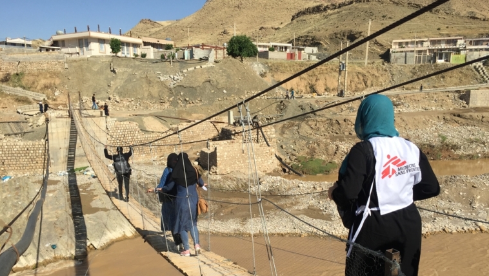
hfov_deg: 61.0
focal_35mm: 32
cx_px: 244
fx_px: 415
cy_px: 186
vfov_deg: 36.3
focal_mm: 4.15
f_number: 2.2
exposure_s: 1/2639
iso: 32
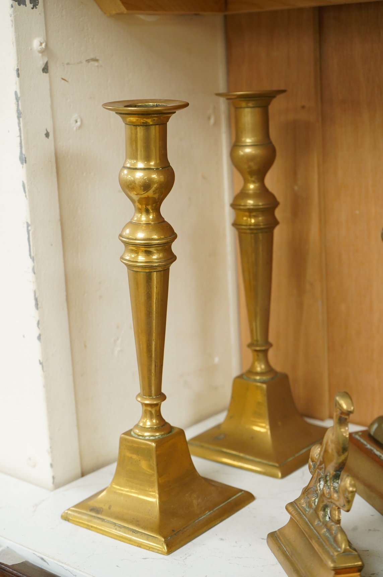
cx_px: 192
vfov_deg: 35.1
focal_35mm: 57
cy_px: 288
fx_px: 911
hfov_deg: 23.7
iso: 2500
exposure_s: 1/80
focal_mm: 57
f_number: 7.1
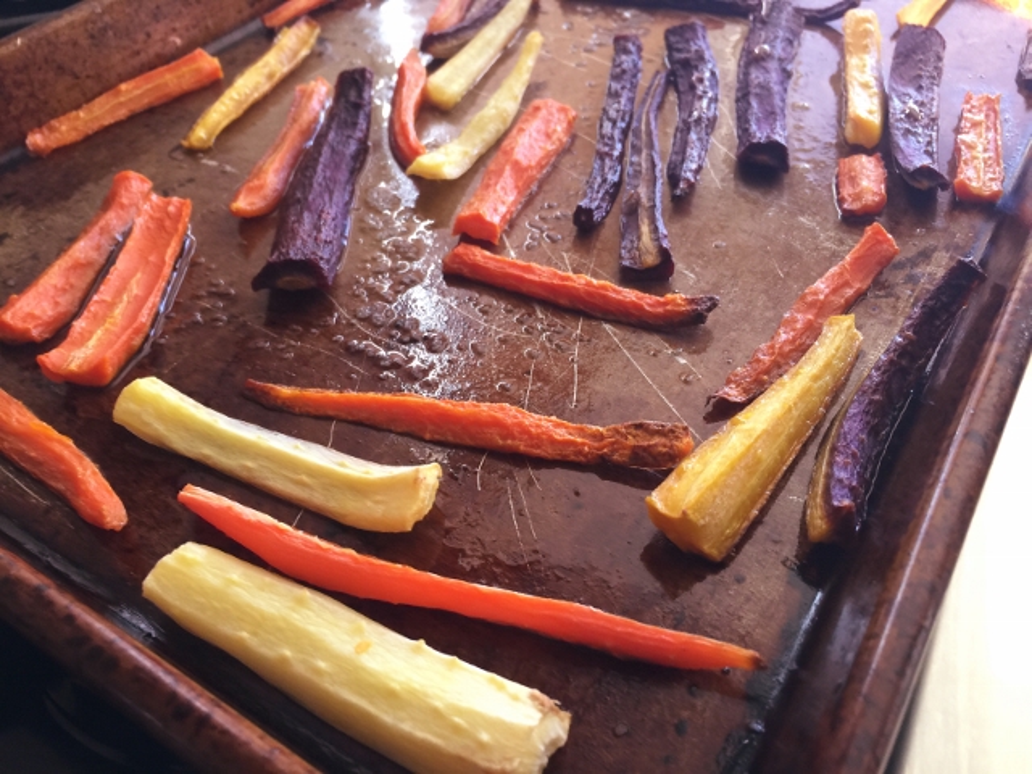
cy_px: 387
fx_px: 865
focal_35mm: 29
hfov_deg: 61.7
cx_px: 516
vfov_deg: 48.2
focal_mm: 4.15
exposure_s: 1/15
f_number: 2.2
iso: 40
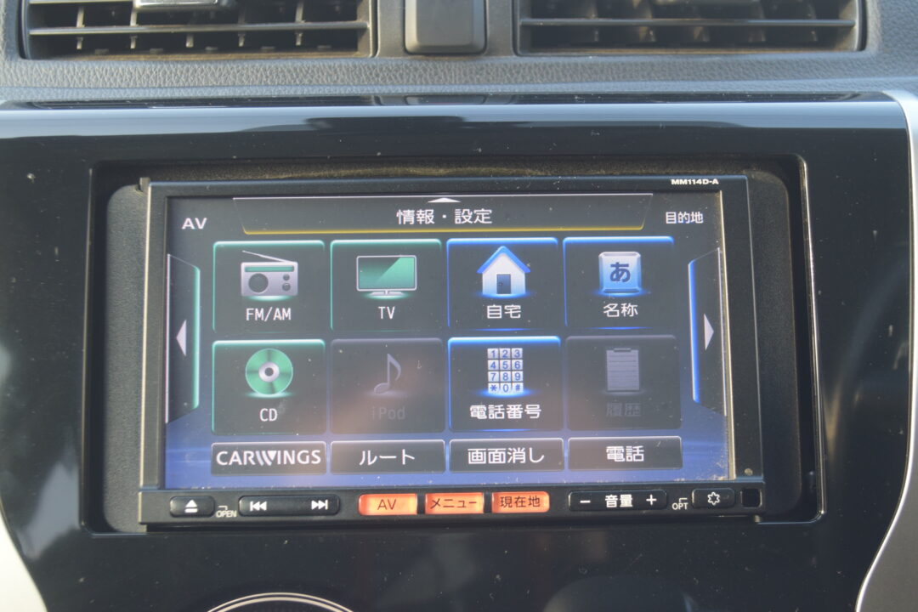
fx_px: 1224
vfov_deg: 28.1
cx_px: 459
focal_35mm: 48
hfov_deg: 41.1
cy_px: 306
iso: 640
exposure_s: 1/60
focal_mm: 32
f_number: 4.8
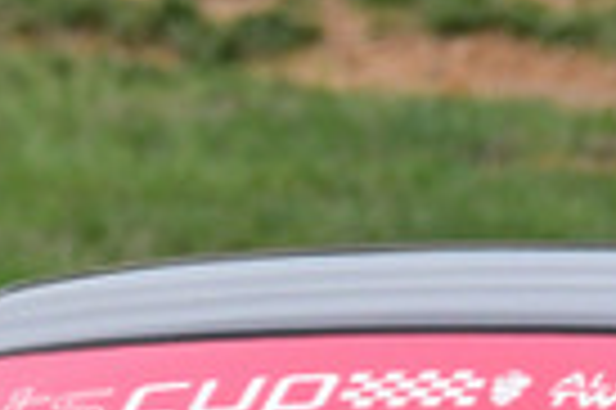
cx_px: 0
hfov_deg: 0.5
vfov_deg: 0.3
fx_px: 75113
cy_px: 626
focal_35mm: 4395
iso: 1250
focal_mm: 500
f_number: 11
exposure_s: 1/640
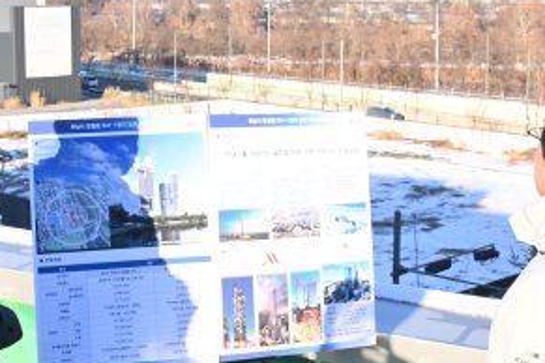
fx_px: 999
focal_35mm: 66
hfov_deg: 30.5
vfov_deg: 20.5
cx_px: 277
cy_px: 104
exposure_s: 1/160
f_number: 18
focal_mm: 24
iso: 800
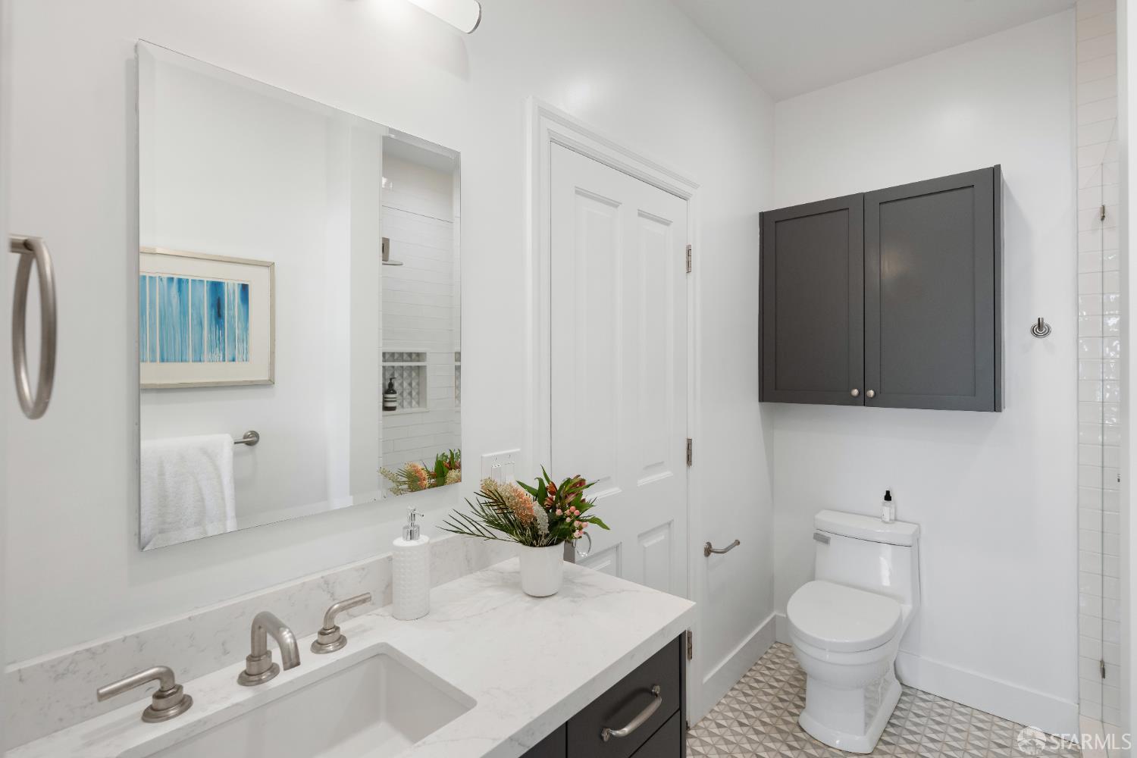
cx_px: 568
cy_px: 379
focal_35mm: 16
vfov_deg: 72.1
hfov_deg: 95.0
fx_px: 521
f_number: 6.3
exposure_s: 1/80
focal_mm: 16.5
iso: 800
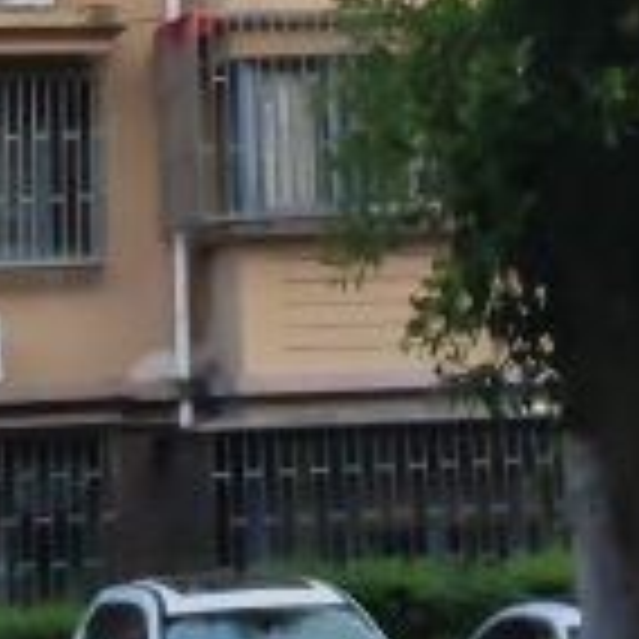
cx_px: 338
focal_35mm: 153
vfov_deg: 10.0
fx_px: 3195
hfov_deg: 11.4
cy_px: -916
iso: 320
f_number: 2
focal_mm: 8.72
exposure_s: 1/2000
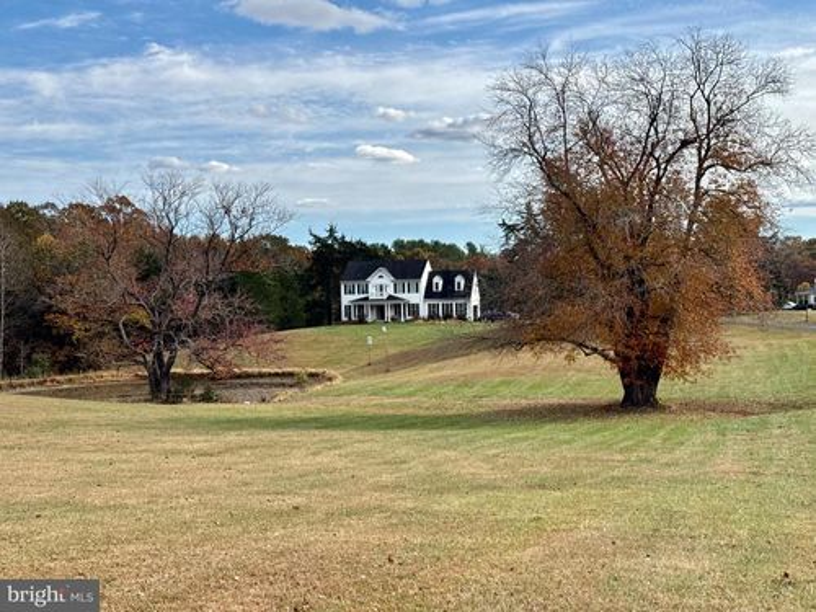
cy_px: 306
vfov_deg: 30.3
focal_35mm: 48
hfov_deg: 39.7
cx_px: 408
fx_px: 1131
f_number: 1.78
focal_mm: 6.76
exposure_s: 1/5376
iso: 64
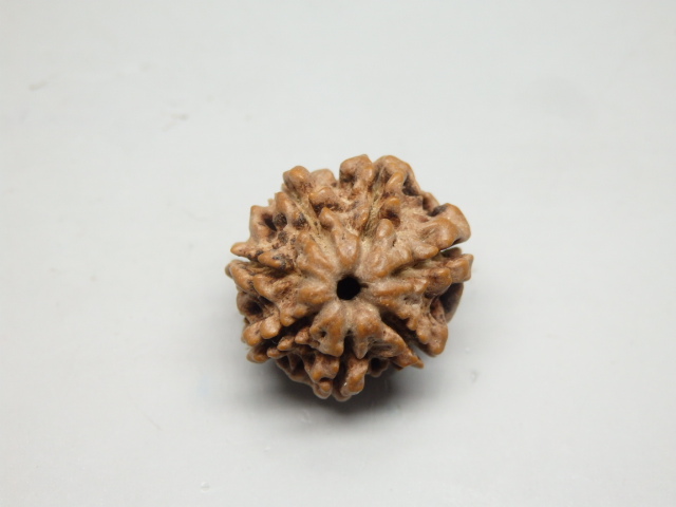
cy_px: 254
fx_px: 1289
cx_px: 338
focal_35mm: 66
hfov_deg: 29.4
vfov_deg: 22.3
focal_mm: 11.9
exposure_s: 1/100
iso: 320
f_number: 4.4
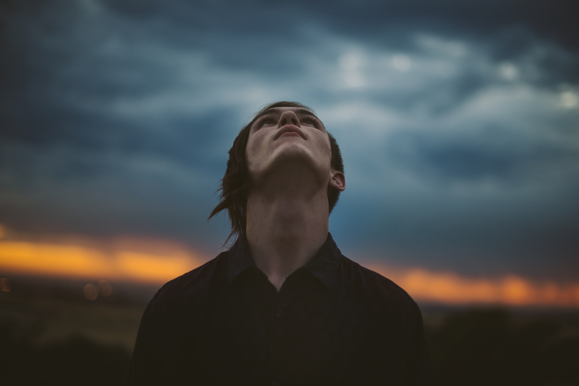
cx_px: 290
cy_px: 193
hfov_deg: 39.6
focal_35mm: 50
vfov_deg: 27.0
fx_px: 804
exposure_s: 1/160
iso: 200
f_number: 1.4
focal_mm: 50
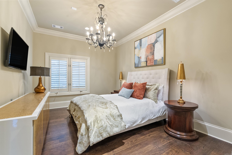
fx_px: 103
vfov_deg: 73.8
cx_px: 116
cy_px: 78
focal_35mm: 16
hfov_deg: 96.7
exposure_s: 1/2.5
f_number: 9
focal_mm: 16
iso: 640
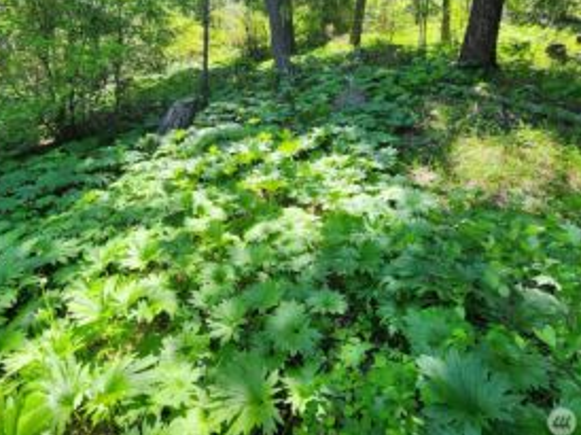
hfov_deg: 84.4
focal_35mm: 19
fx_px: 319
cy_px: 125
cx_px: 261
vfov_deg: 65.6
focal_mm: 2.2
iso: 50
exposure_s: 1/198
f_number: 2.2
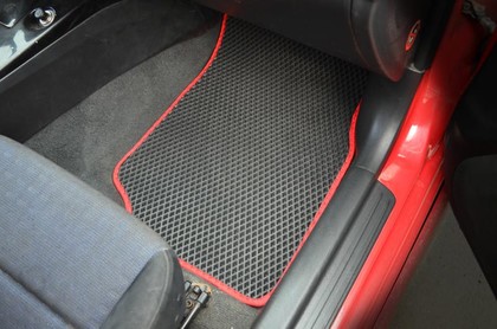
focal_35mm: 36
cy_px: 164
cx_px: 248
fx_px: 496
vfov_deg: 36.7
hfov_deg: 53.2
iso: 800
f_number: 4
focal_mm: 24
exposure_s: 1/50
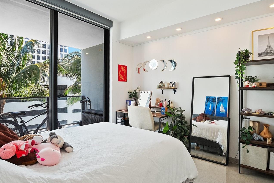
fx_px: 145
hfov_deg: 86.9
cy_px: 92
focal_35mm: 19
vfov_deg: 64.6
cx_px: 134
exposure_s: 1/15
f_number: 8
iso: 500
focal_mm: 10
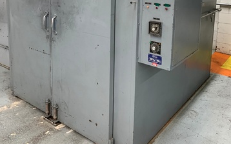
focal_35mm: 37
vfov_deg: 32.7
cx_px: 116
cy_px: 16
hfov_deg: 52.8
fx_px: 233
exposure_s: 1/60
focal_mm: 4.25
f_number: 1.8
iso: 125
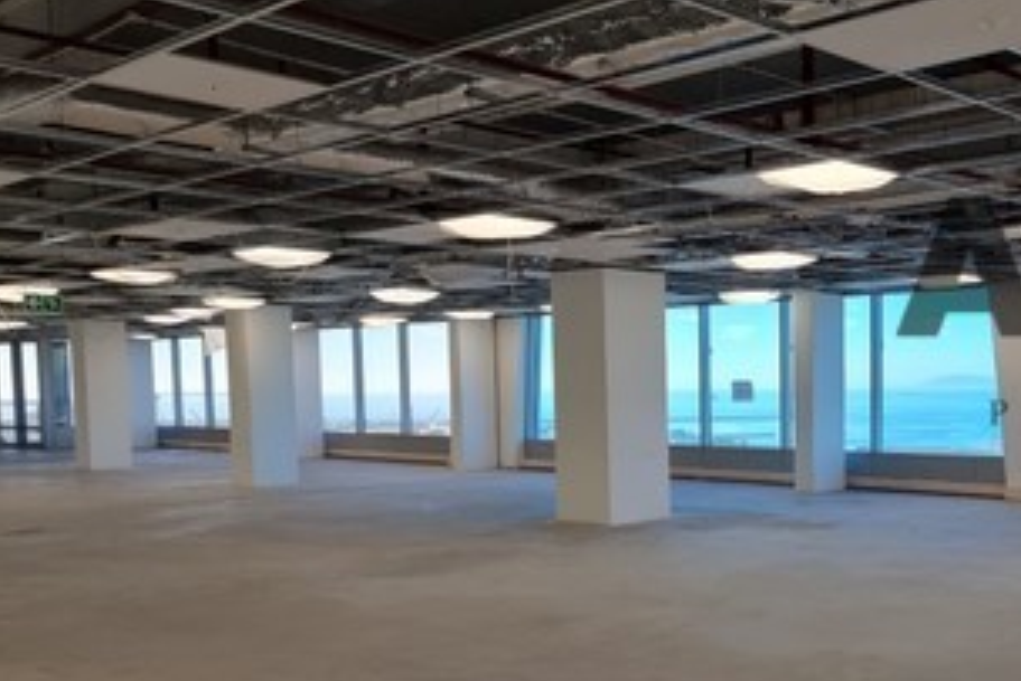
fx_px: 1163
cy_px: 451
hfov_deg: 44.9
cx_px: 823
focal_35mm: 41
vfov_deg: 32.4
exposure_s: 1/100
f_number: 1.8
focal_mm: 6.7
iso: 50
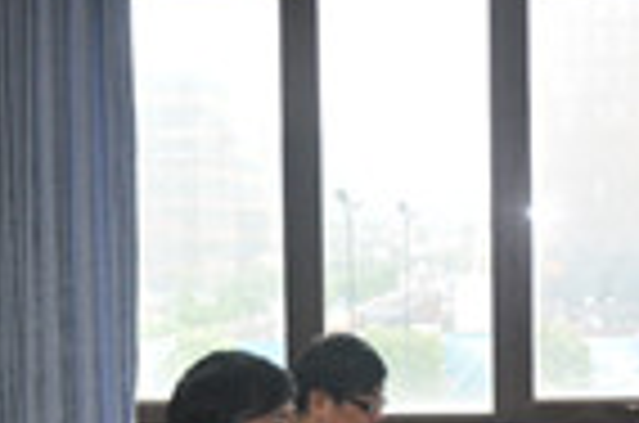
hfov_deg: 18.4
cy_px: 430
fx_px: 1962
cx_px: 490
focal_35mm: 111
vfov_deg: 12.2
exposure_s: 1/125
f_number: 3.8
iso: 400
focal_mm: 21
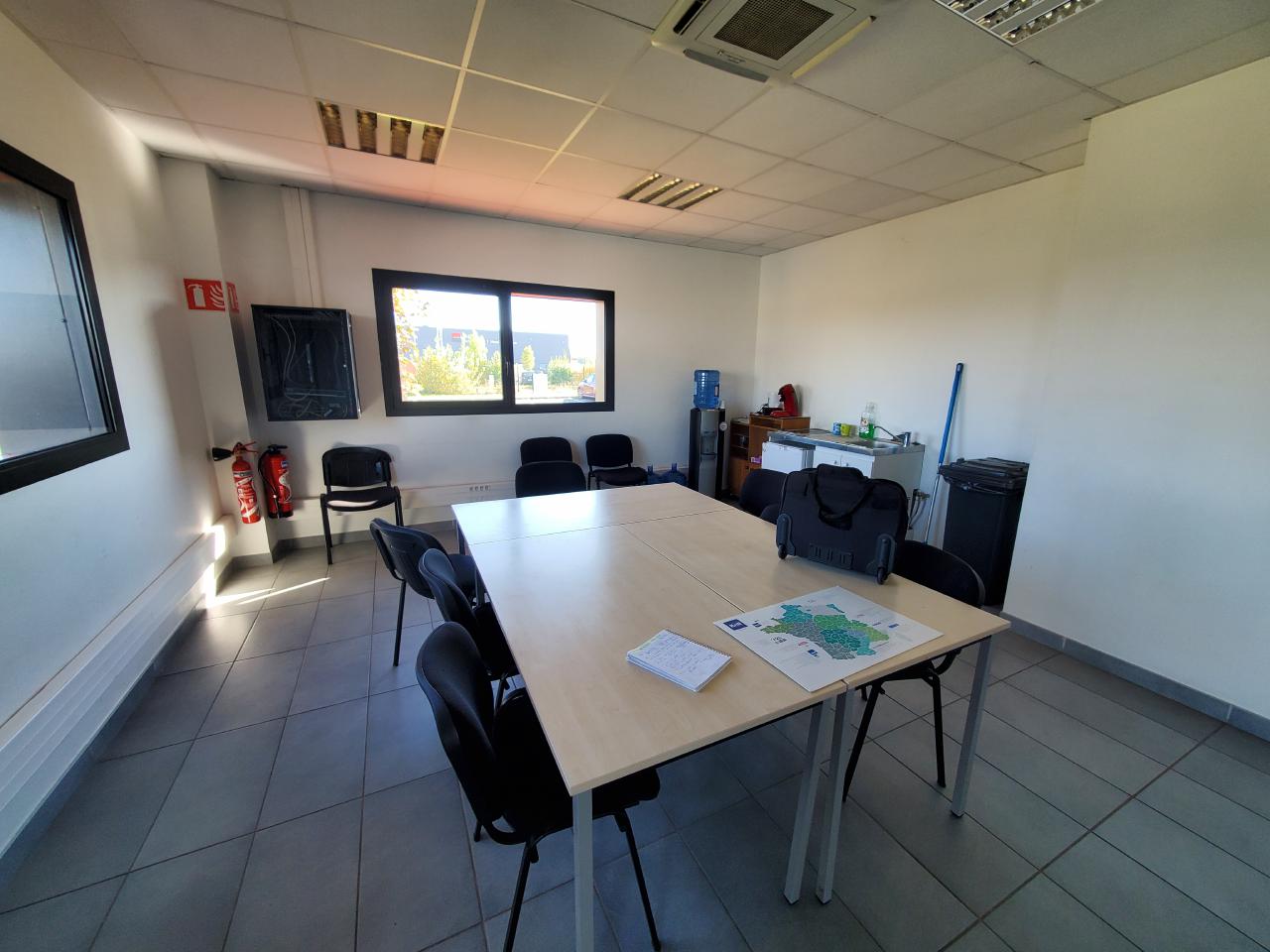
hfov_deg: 106.2
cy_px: 476
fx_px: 477
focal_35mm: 13
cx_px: 635
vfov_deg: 89.9
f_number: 2.2
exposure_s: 1/59
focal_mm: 1.8
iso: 64
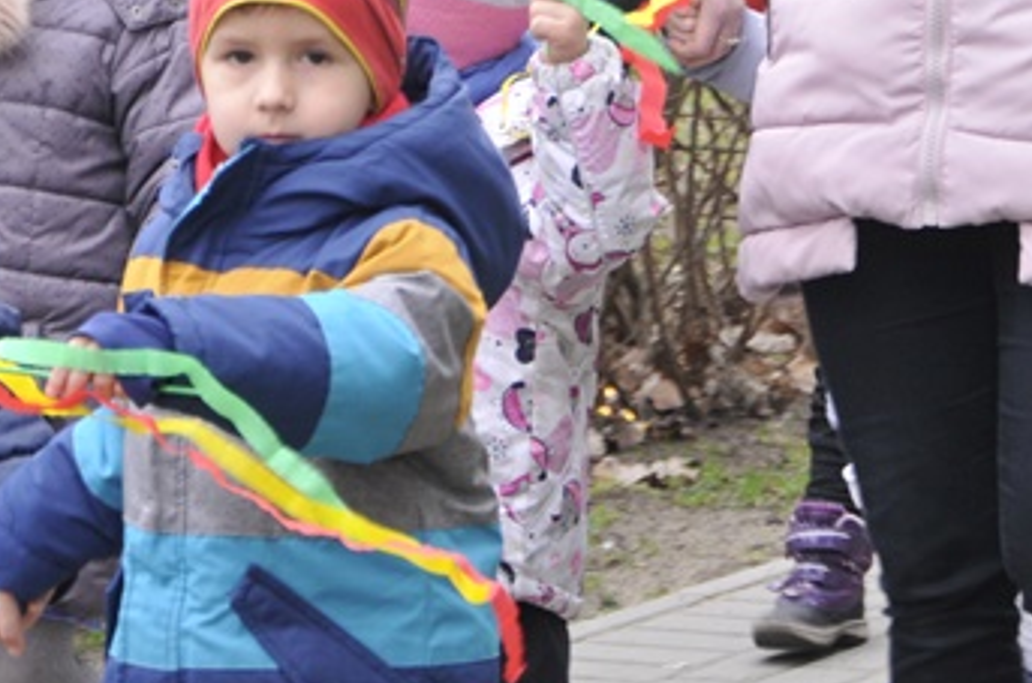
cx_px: 671
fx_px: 8265
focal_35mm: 289
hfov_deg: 7.1
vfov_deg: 4.7
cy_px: -126
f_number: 5.3
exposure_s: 1/100
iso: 400
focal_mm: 66
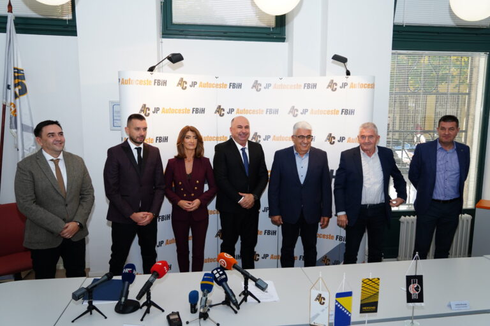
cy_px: 163
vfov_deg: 49.6
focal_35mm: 26
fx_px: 354
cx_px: 245
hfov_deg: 69.4
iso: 400
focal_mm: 26
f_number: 4
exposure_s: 1/200
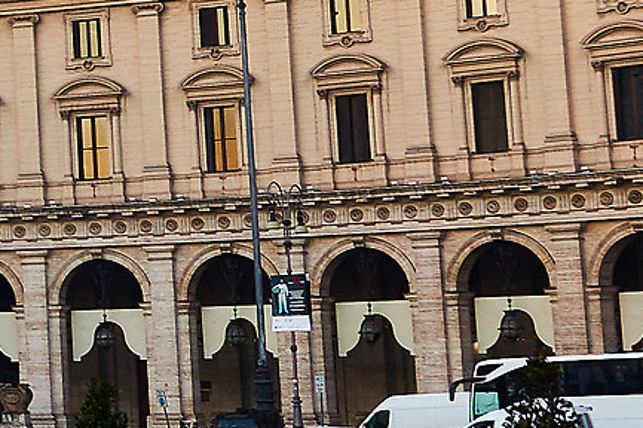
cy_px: 26
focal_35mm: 133
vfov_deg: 10.2
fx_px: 2374
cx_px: -689
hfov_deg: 13.1
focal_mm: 16
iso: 100
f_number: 5
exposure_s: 1/125
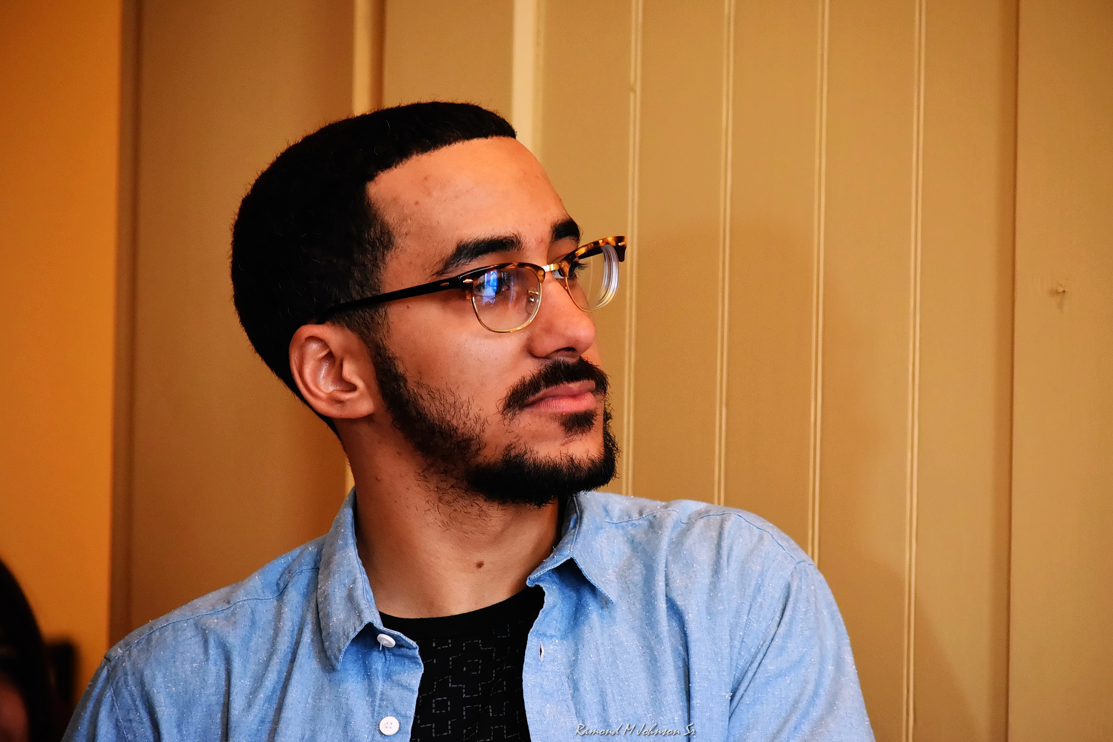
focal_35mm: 232
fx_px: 7188
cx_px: 556
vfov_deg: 5.9
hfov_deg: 8.9
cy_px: 371
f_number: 5
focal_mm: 155
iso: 3200
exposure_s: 1/60
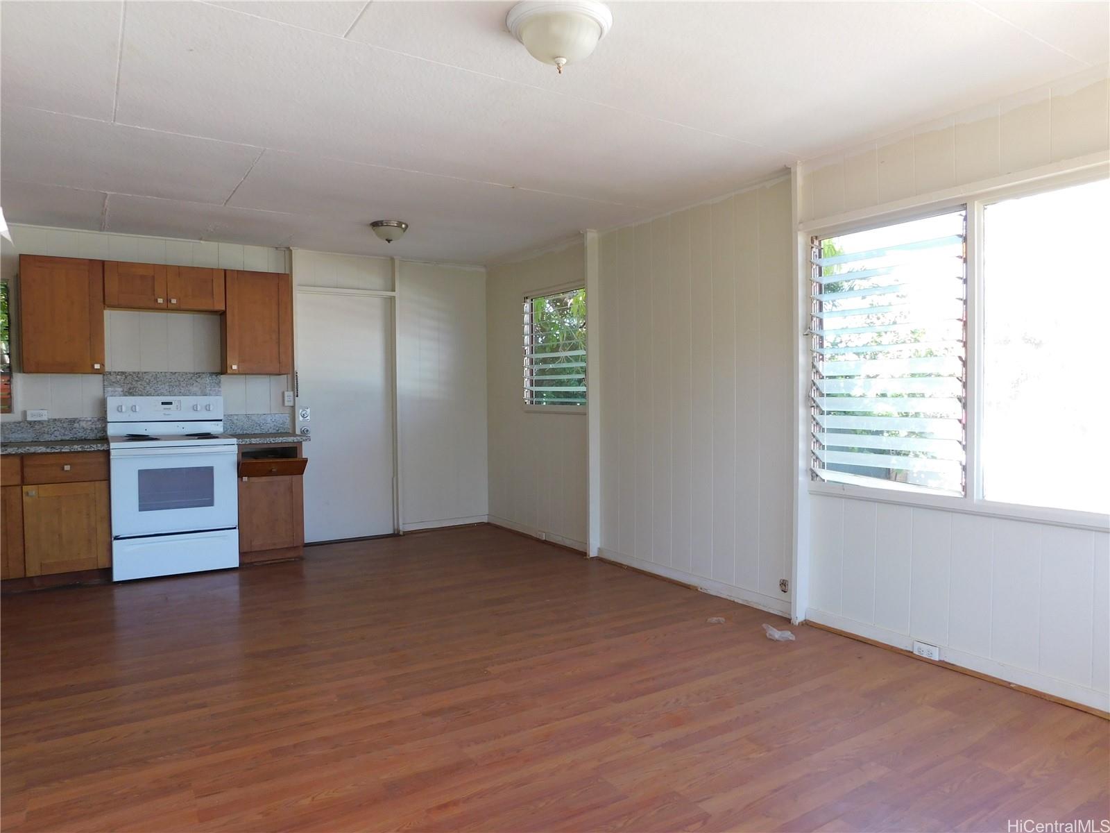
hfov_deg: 73.9
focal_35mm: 23
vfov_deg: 58.9
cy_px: 416
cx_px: 555
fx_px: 738
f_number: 3
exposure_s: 1/60
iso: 125
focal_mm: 4
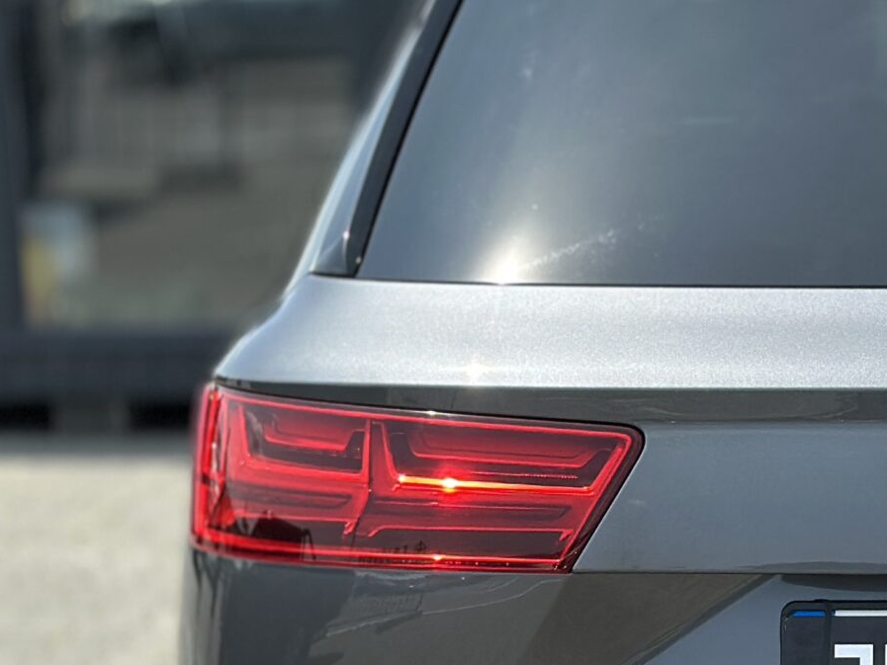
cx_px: 985
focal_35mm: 137
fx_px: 3511
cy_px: 458
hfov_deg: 14.1
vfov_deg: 10.8
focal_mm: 6.86
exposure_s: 1/4184
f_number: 1.78
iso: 100
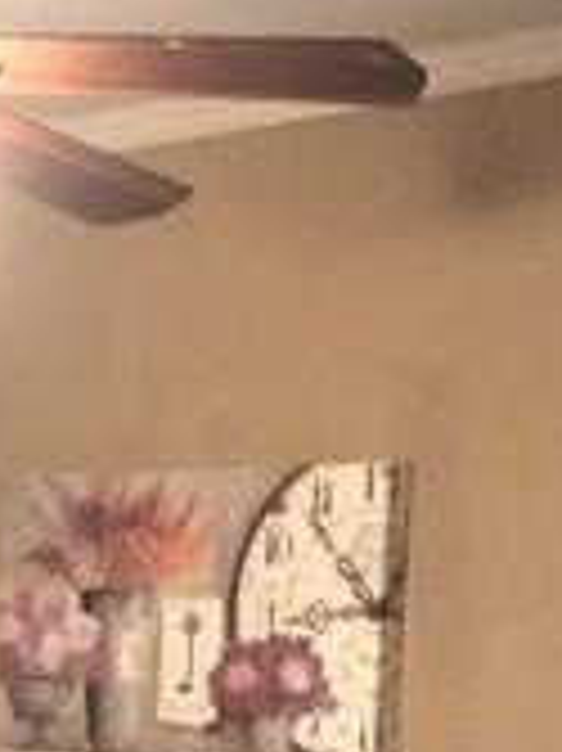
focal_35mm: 111
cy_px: 851
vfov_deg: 17.1
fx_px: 2406
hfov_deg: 12.8
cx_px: -202
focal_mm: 4.15
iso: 160
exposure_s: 1/30
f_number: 2.2
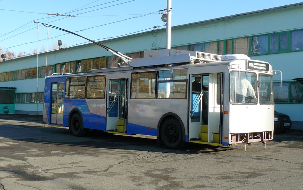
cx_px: 147
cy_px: 90
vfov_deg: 28.0
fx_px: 380
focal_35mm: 46
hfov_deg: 43.5
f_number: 5
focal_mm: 6
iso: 100
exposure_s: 1/250
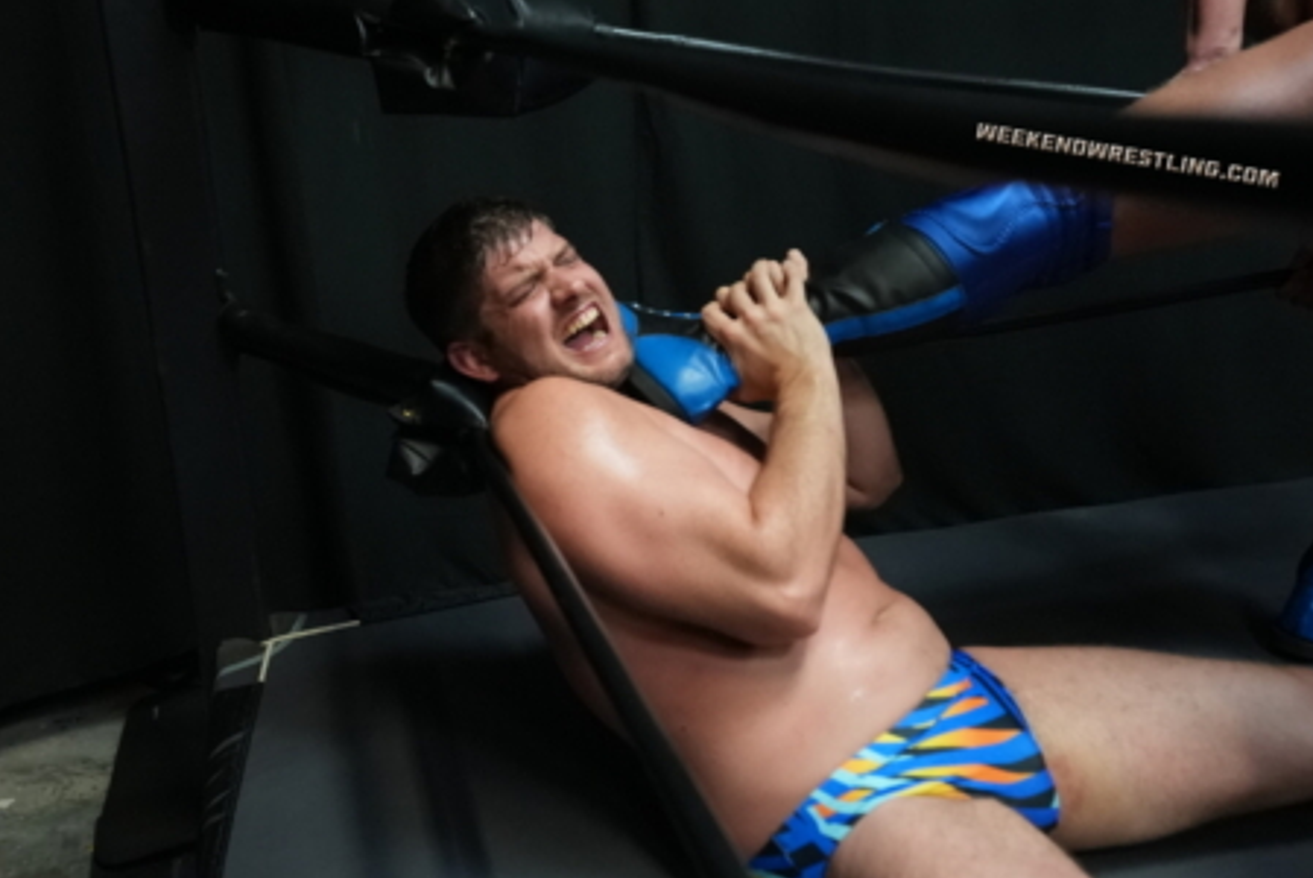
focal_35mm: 39
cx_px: 632
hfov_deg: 49.5
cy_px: 483
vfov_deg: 34.2
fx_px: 1423
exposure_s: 1/320
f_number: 3.5
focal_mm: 35
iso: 12800
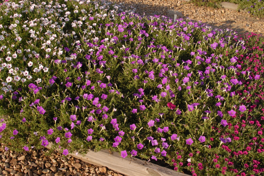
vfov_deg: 32.0
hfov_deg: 46.4
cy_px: 88
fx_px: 308
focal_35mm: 42
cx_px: 132
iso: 400
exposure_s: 1/320
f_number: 9
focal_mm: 28
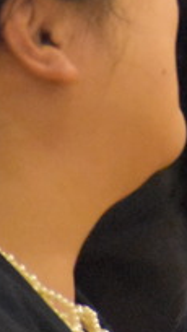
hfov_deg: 1.2
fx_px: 9149
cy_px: -117
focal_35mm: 1040
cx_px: 668
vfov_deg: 2.1
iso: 10000
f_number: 4.8
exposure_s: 1/125
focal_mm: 135
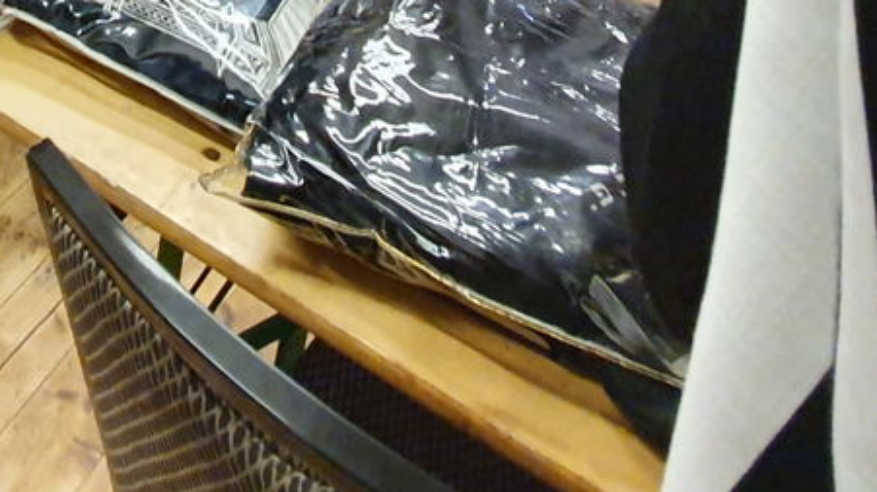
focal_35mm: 44
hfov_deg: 41.1
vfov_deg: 18.2
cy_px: -492
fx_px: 1023
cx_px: 21
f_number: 2.2
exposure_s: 1/50
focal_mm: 1.8
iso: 400
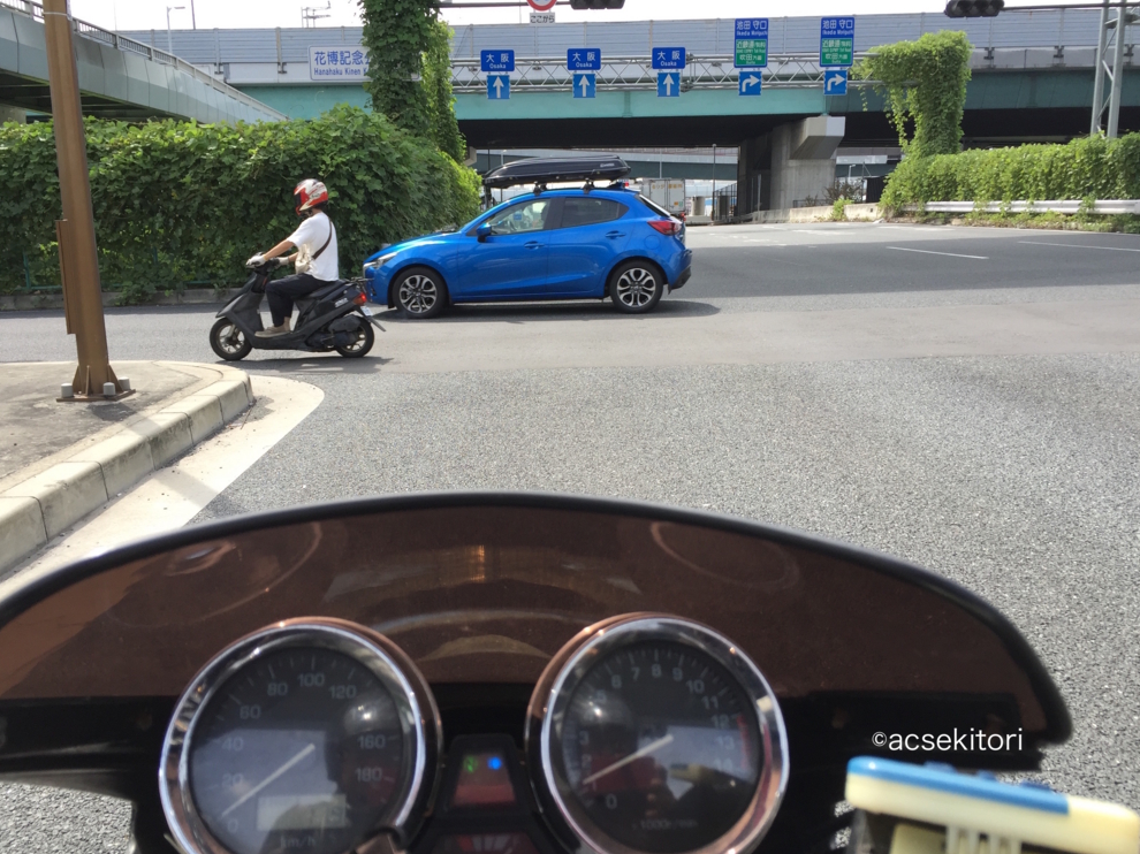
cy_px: 430
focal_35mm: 30
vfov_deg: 46.8
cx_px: 564
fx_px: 988
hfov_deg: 60.0
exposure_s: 1/573
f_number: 2.2
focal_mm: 4.15
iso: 32
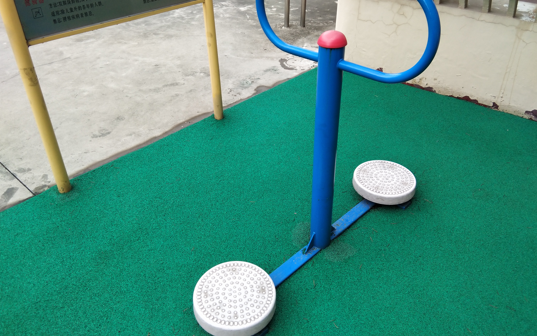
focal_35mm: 33
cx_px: 268
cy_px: 141
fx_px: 483
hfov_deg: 58.1
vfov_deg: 38.2
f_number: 2.2
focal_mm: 3.69
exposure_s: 1/144
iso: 50
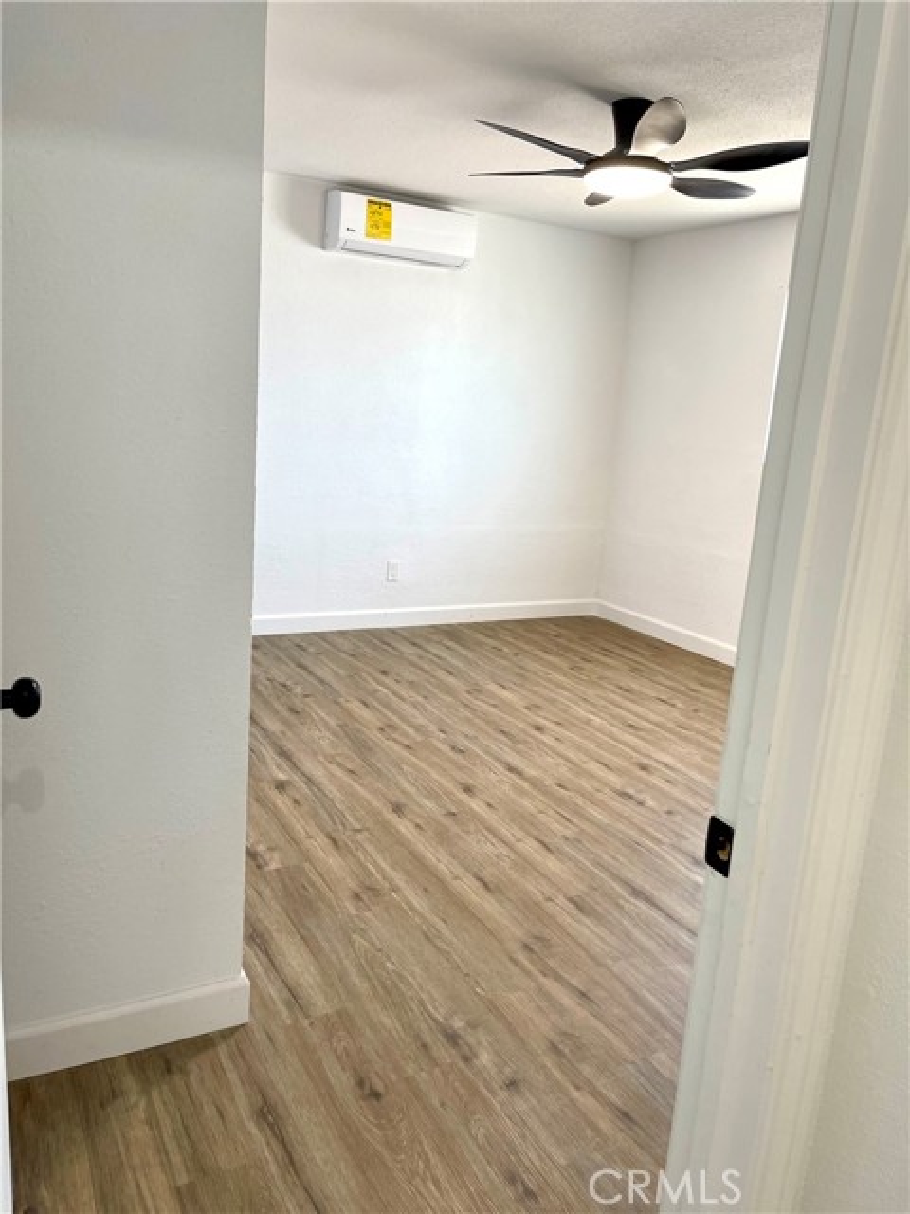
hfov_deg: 54.9
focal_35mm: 25
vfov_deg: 69.4
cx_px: 455
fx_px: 876
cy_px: 607
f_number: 1.6
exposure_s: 1/121
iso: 125
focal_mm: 5.1
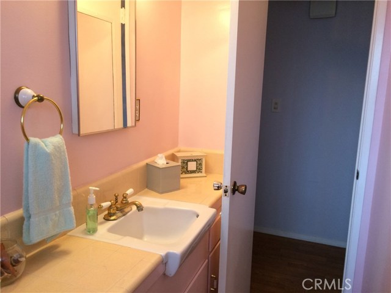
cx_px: 196
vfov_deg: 48.2
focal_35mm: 29
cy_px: 146
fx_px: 328
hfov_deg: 61.7
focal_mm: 4.15
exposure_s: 1/30
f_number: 2.2
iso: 80
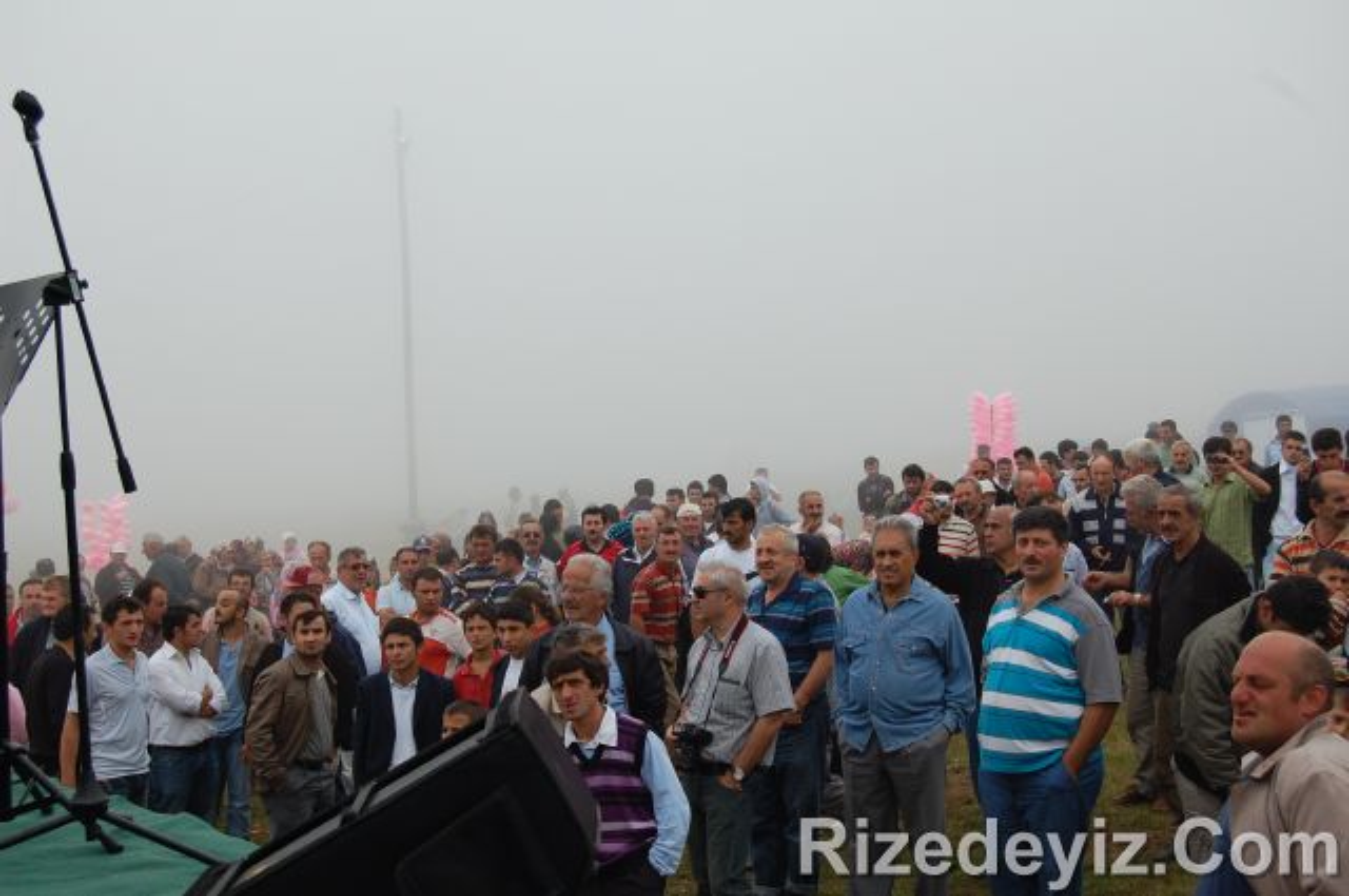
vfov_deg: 23.7
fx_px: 2133
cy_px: 448
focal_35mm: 57
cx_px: 674
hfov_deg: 35.1
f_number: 8
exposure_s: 1/250
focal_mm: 38
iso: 200
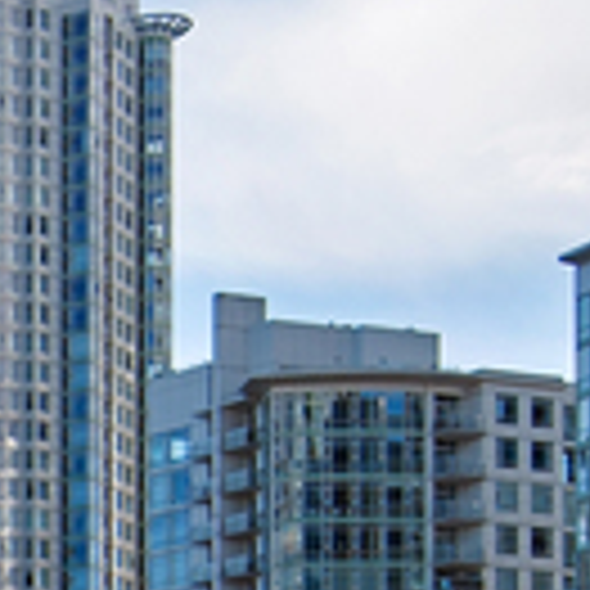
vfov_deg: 13.6
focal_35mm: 116
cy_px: 1027
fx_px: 2237
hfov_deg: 12.4
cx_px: -743
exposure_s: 1/1600
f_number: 8
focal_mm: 14
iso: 200
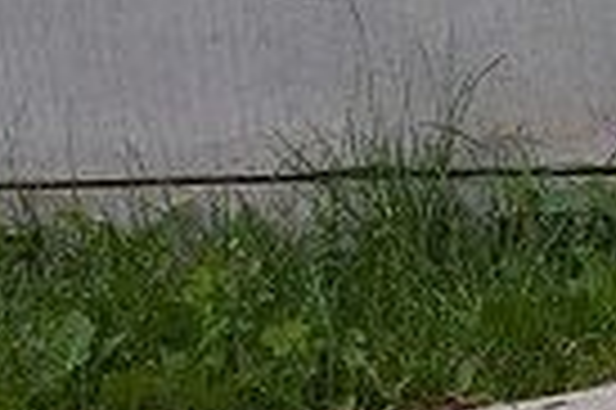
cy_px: 266
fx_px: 3179
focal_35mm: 186
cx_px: 2235
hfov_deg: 8.1
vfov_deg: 7.4
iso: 21
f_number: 1.68
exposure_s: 1/495
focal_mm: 6.9
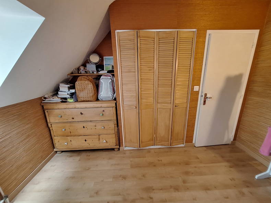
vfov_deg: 89.9
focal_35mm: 13
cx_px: 136
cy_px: 102
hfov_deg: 106.2
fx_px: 102
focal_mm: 1.74
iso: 250
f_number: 2.2
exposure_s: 1/25
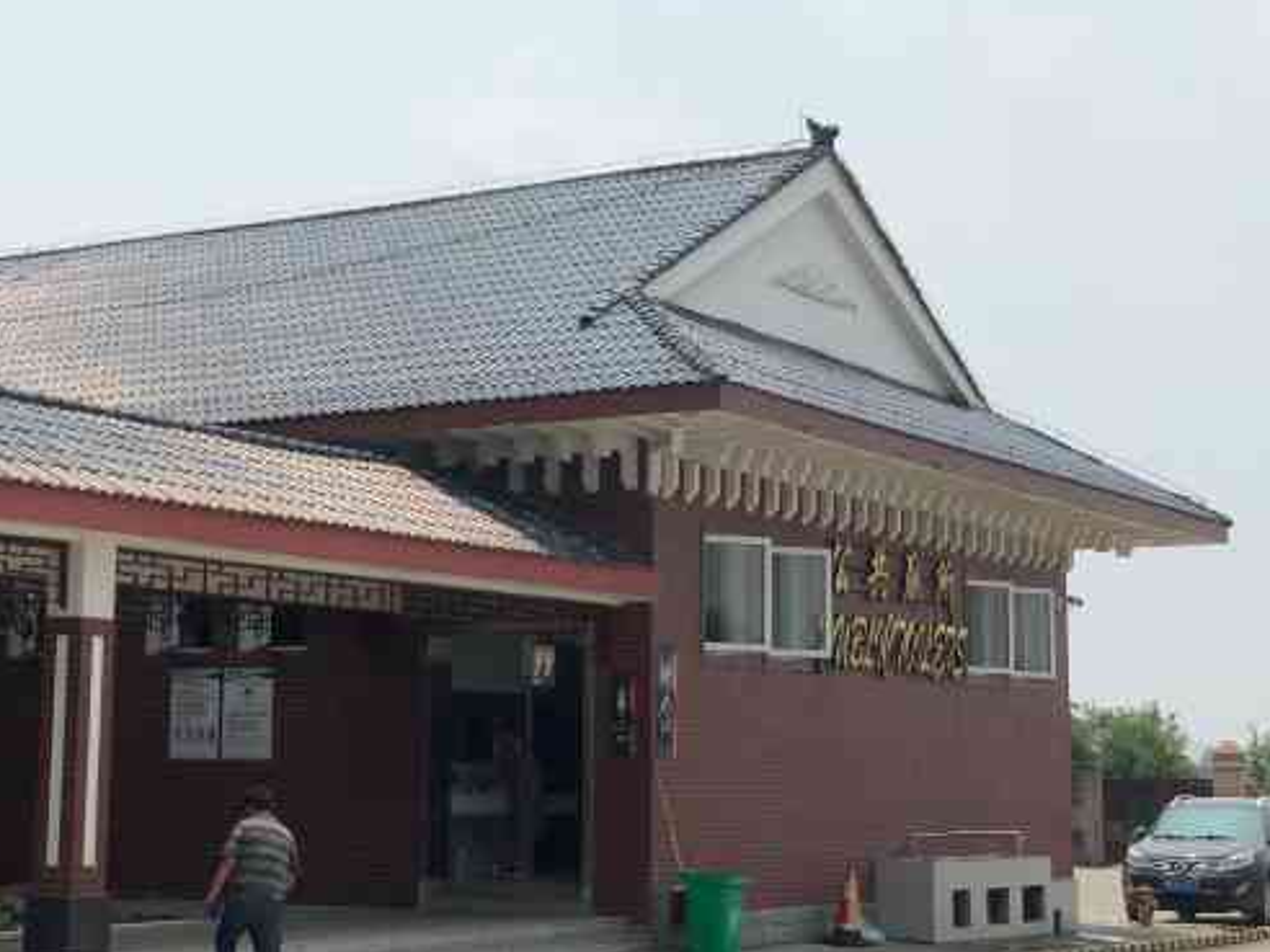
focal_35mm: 74
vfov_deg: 19.9
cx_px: 529
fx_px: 2715
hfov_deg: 26.3
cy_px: 445
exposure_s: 1/2404
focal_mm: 6
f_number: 2.4
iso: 16
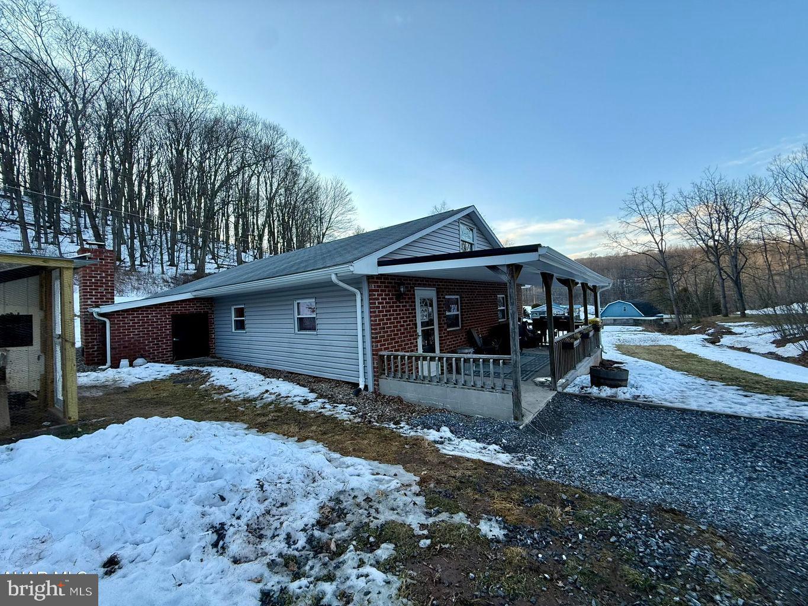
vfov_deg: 85.7
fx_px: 327
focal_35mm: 14
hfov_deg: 102.1
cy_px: 303
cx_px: 404
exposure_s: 1/386
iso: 64
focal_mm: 2.22
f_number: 2.2
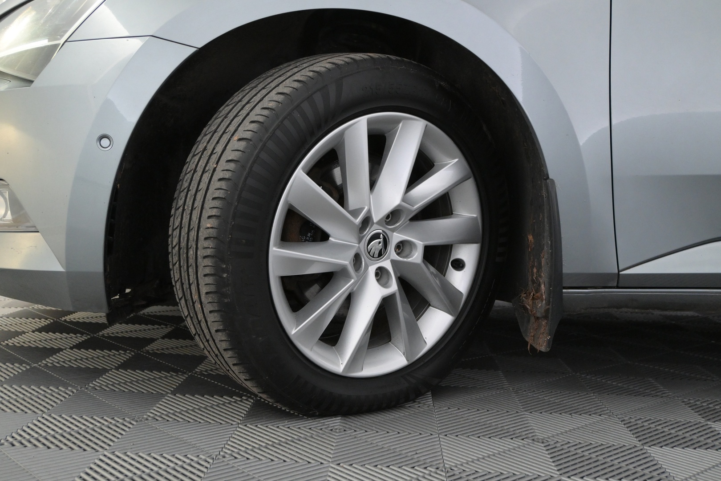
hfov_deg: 49.6
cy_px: 240
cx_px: 360
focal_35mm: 39
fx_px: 781
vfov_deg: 34.2
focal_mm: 26
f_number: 5.6
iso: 2500
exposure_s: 1/125
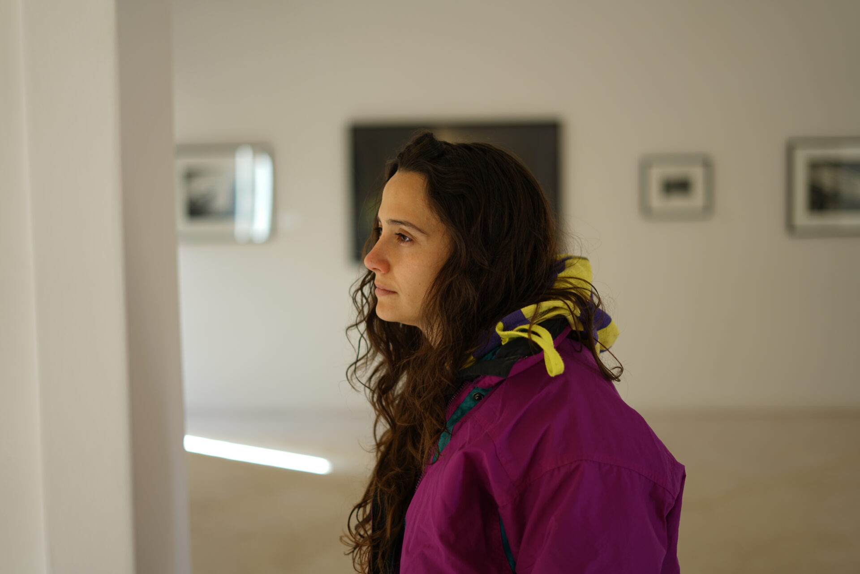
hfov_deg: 39.6
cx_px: 430
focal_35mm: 50
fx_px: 1195
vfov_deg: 27.0
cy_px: 287
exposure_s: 1/60
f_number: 1.8
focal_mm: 50
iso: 80
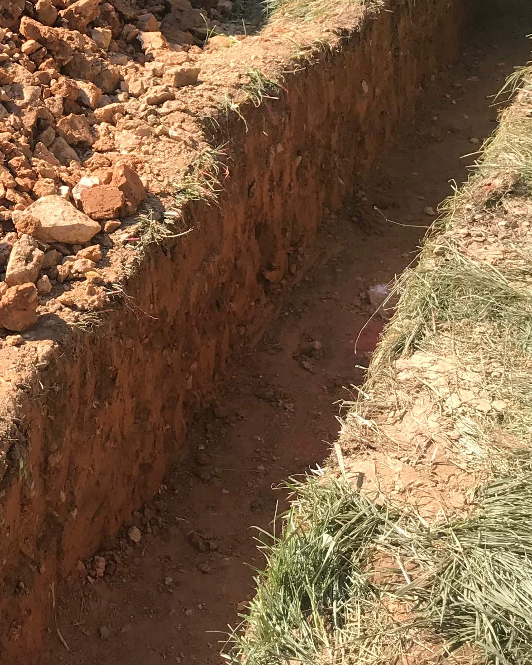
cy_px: 136
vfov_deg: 25.0
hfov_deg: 19.9
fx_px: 1476
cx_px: 17
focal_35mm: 75
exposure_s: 1/791
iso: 20
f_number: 1.8
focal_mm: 3.99
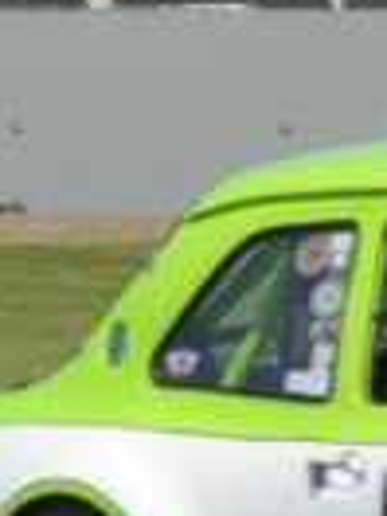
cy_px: 479
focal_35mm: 2290
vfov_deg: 0.9
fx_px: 34136
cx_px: 926
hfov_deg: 0.6
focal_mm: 300
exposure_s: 1/500
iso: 640
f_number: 16
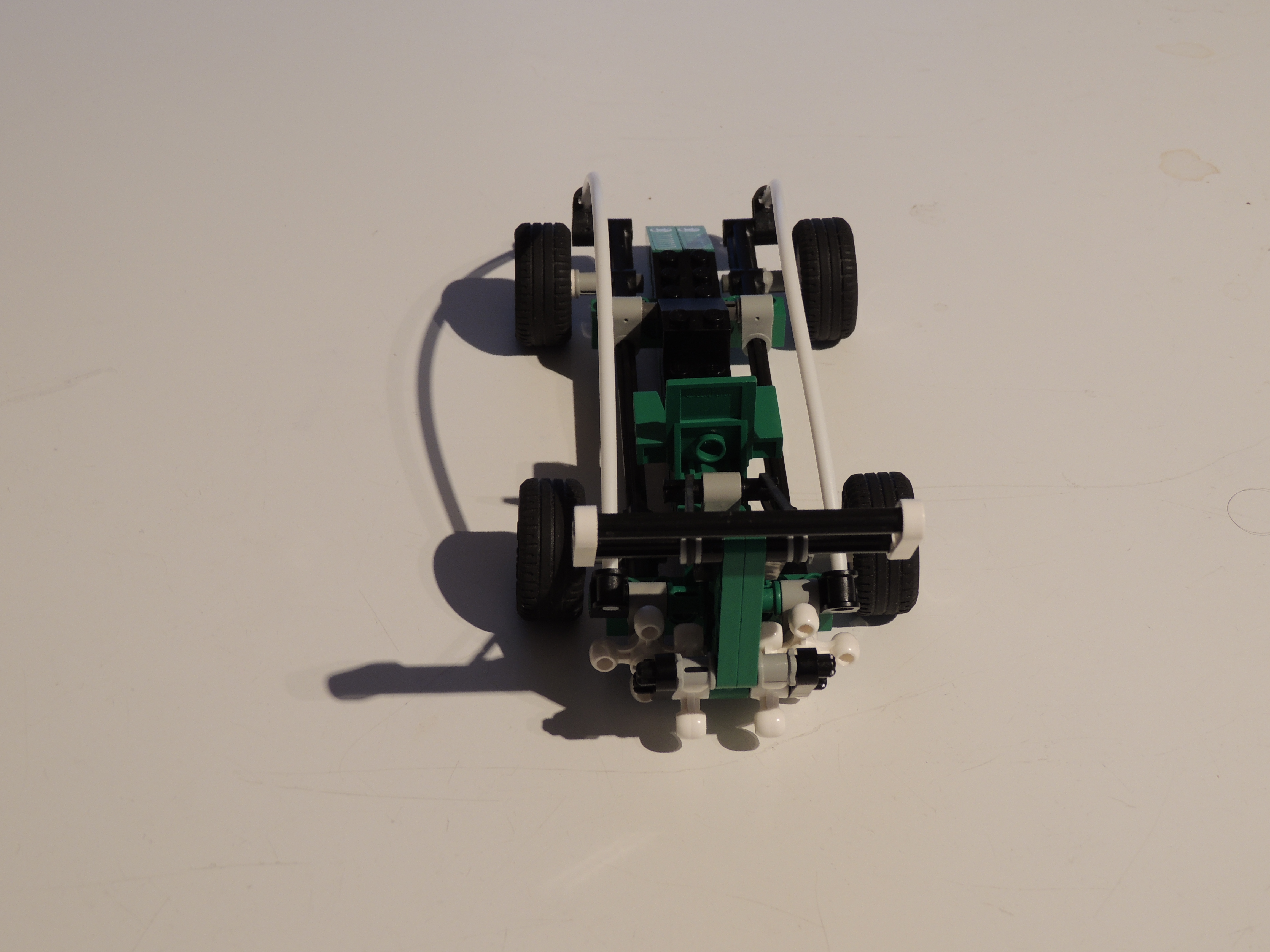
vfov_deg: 24.4
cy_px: 476
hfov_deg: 32.2
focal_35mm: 60
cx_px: 635
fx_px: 2201
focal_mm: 10.7
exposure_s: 1/3
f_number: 4.2
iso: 100
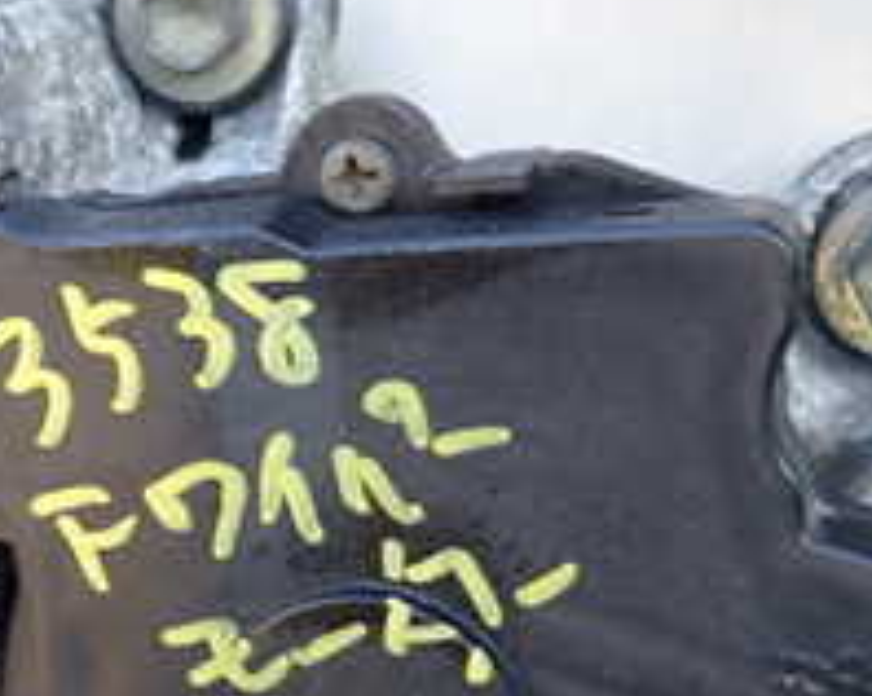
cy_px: 463
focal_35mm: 74
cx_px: 92
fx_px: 1908
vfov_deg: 20.6
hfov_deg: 25.0
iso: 125
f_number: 2
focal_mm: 4.5
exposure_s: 1/125
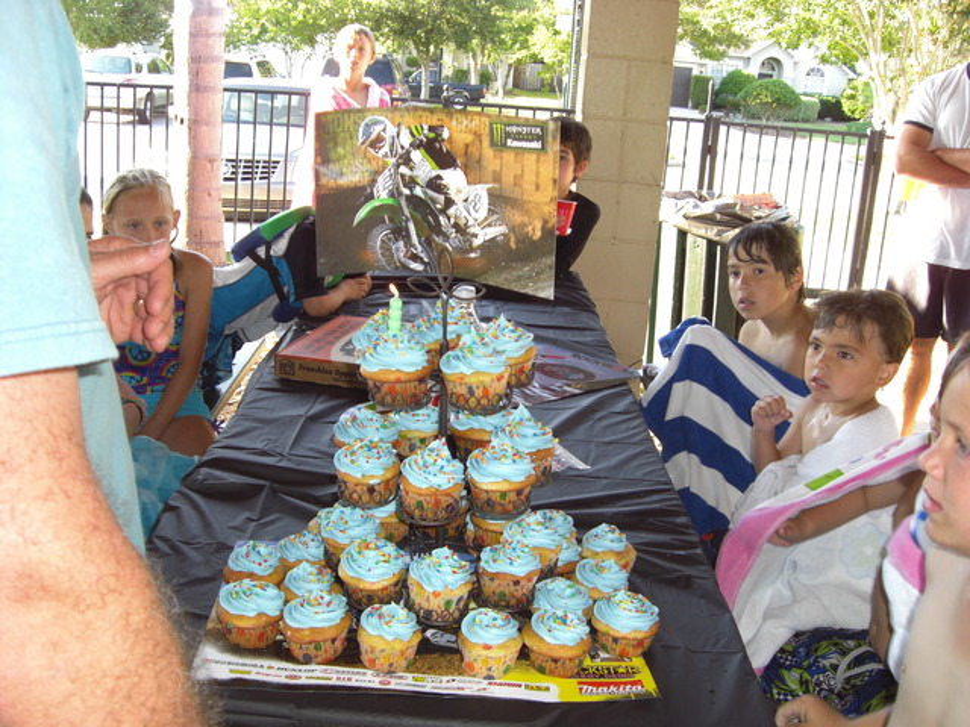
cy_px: 364
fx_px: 1065
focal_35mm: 38
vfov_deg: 37.7
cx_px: 485
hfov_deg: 49.0
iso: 100
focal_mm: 6.2
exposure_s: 1/80
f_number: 2.7
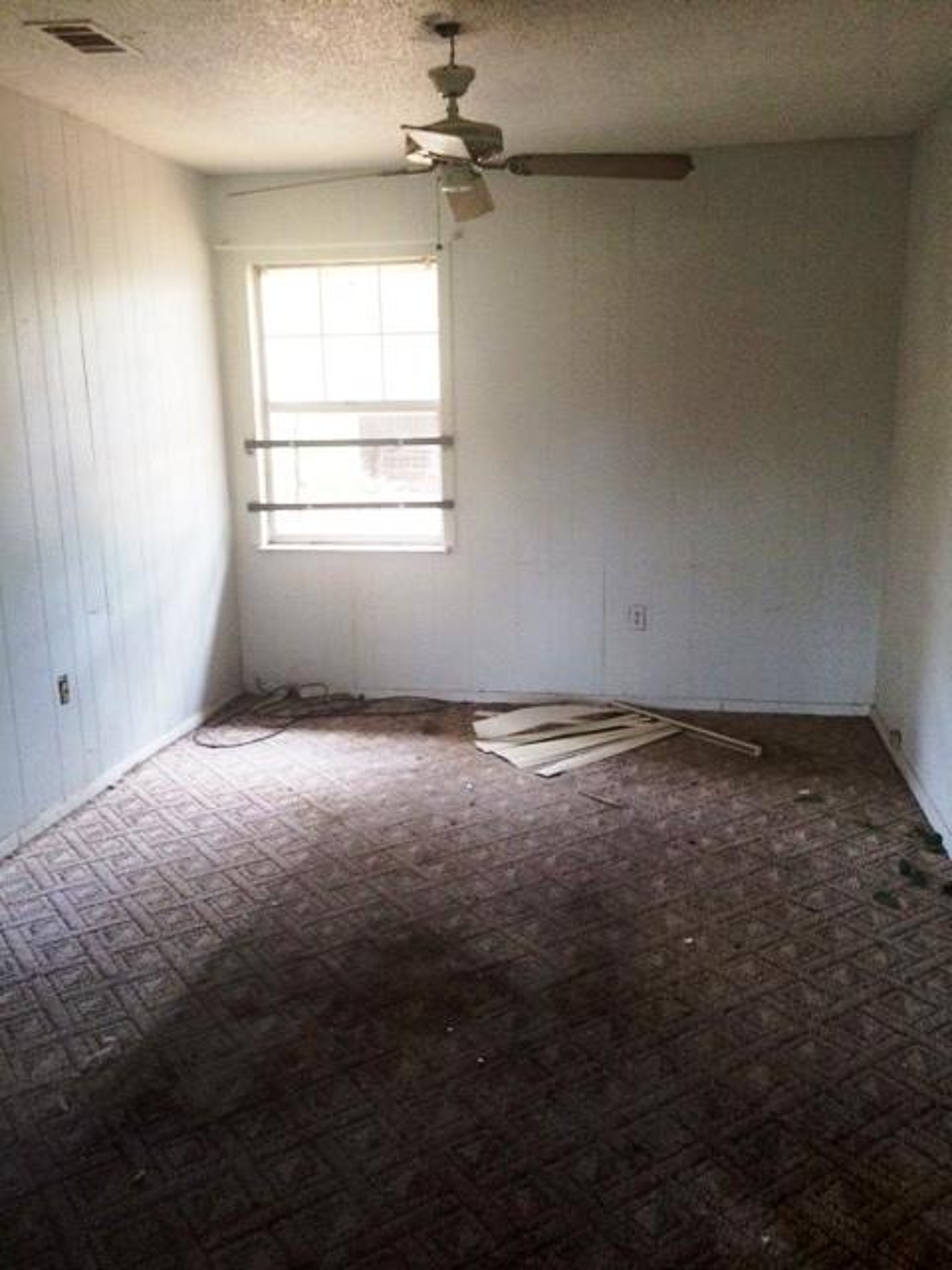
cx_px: 476
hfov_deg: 48.2
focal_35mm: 29
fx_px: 1063
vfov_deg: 61.7
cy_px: 635
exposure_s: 1/30
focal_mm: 4.15
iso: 125
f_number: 2.2
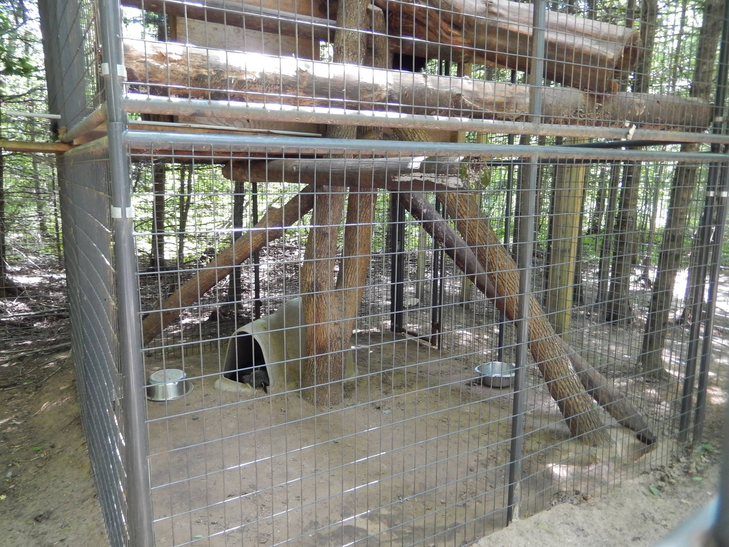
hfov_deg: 69.4
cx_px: 364
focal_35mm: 25
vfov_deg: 54.9
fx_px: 526
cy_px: 274
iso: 320
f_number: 3.4
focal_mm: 4.5
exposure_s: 1/30
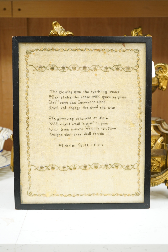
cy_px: 126
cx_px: 84
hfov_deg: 24.1
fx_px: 393
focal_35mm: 56
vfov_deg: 35.7
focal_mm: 56
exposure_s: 1/80
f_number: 5.6
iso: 2500
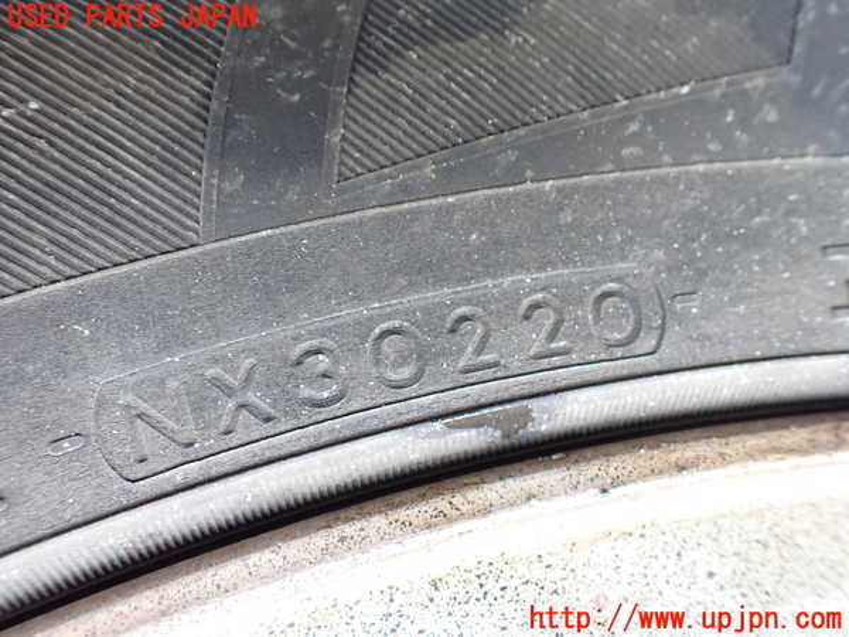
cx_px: 424
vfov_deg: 46.8
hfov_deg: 60.0
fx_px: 736
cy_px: 318
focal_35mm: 30
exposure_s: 1/60
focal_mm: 5.4
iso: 800
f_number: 2.3
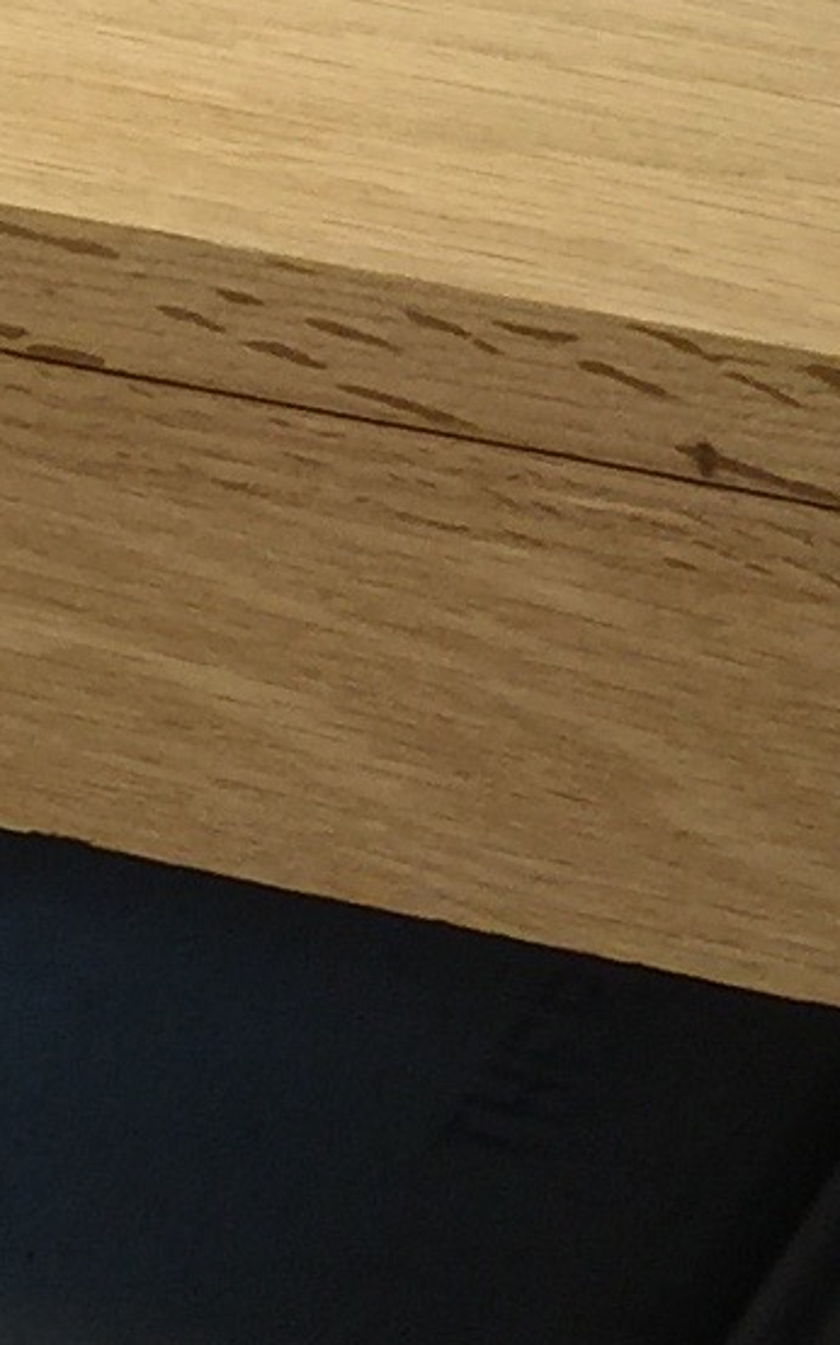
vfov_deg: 11.4
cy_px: -240
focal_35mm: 181
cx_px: 495
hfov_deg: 7.2
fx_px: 6633
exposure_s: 1/15
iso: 40
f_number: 2.2
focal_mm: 4.15
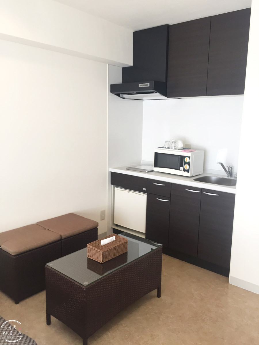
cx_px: 130
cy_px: 172
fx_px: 289
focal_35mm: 29
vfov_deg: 61.7
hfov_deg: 48.2
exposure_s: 1/30
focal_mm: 4.15
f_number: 2.2
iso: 32
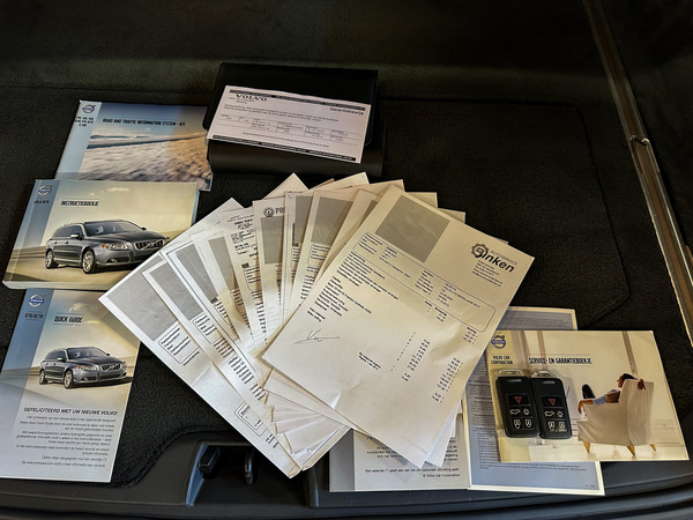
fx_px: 480
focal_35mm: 24
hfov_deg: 71.6
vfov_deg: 56.8
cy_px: 260
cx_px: 346
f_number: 1.78
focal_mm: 6.86
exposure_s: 1/50
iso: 250
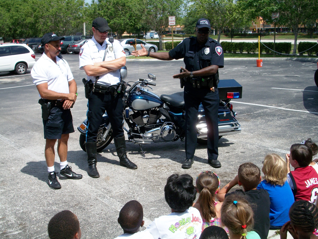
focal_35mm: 44
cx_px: 159
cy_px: 120
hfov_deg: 42.9
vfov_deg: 32.9
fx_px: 404
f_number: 6.3
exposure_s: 1/400
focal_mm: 7.8
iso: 80
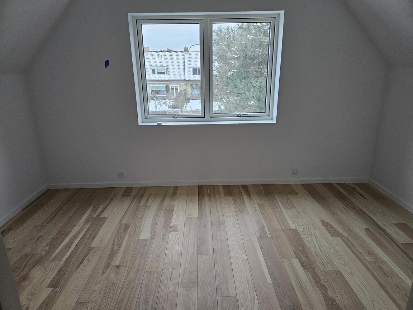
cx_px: 206
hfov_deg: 73.9
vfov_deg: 58.9
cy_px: 155
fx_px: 274
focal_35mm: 23
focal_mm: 5.4
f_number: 1.8
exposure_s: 1/100
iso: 800
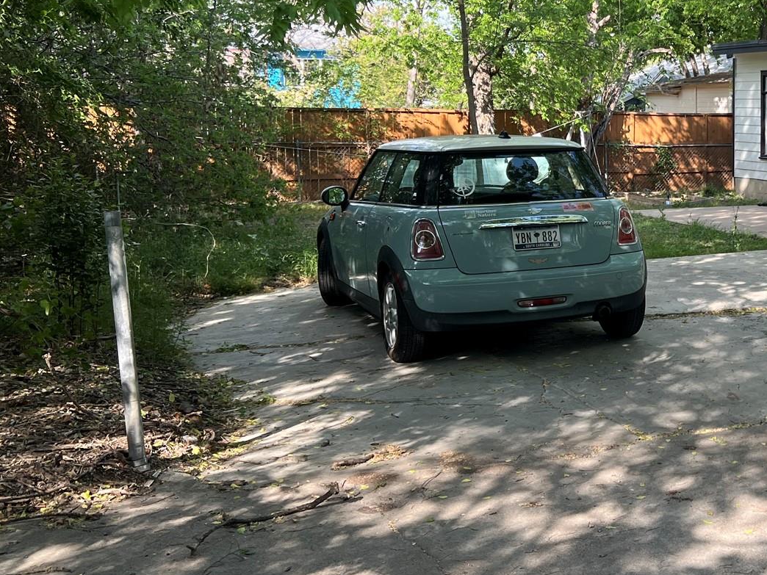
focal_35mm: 51
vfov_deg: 28.4
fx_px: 1130
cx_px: 716
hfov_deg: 34.9
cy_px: 202
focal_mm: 5.7
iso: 50
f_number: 1.5
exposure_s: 1/674
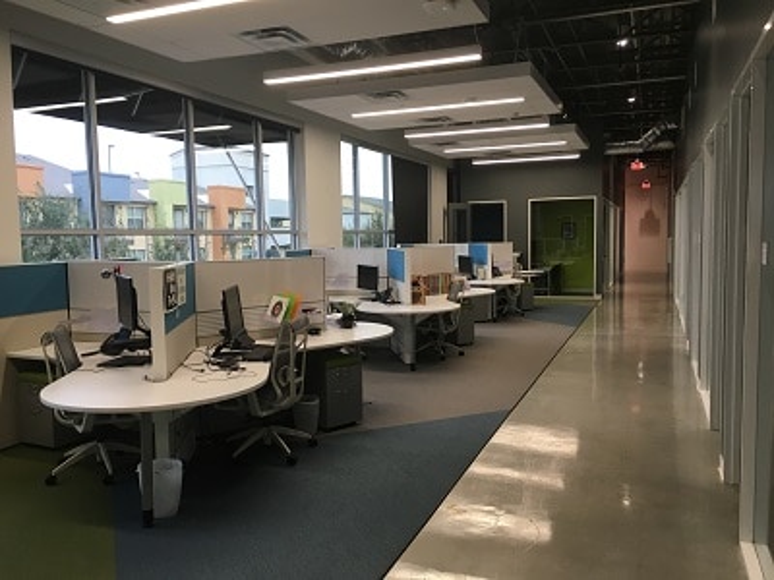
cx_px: 387
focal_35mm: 29
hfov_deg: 61.7
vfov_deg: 48.2
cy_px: 290
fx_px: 648
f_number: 2.2
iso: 32
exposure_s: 1/30
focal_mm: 4.15
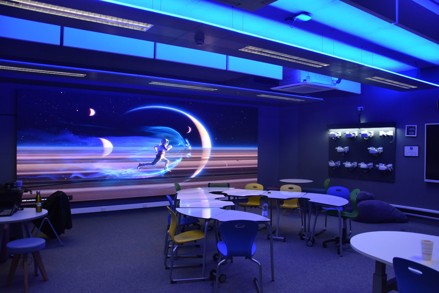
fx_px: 329
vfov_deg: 47.9
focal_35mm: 27
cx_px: 220
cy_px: 146
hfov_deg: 67.4
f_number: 4
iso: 2000
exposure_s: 1/60
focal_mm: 18
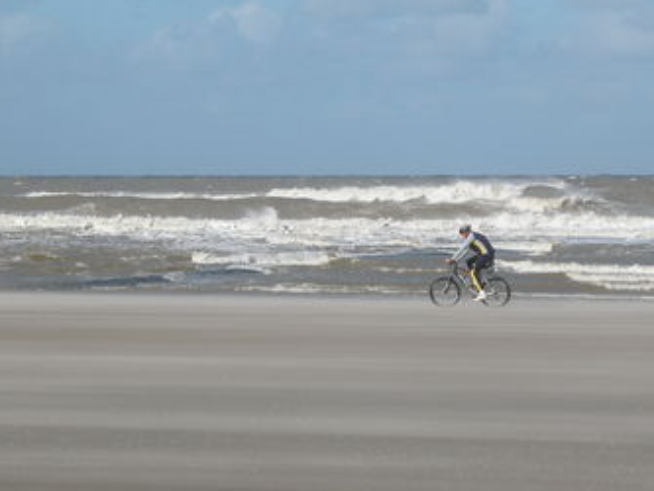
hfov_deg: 10.4
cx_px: 281
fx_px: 3610
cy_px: 240
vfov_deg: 7.8
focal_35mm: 191
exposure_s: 1/545
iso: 100
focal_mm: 41.1
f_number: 6.2
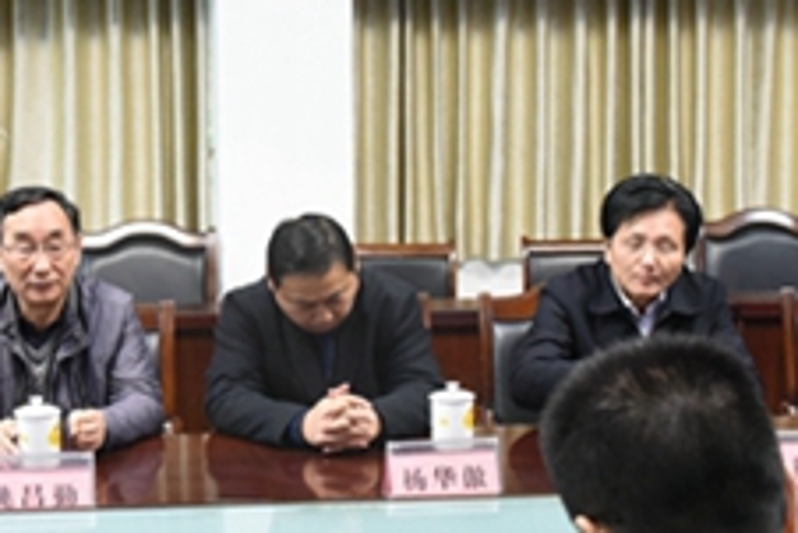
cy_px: 270
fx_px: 1508
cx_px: 297
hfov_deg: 29.5
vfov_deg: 20.0
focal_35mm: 68
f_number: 4.5
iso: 5000
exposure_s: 1/80
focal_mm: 24
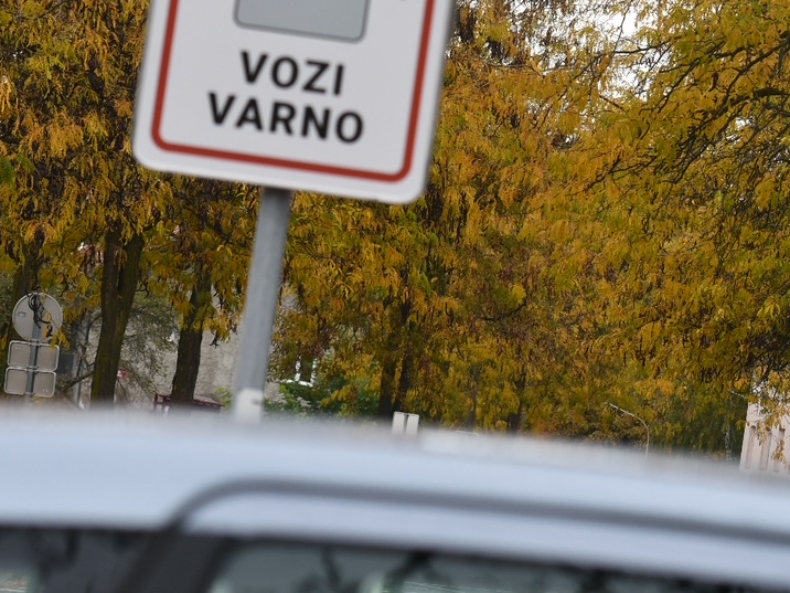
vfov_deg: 5.5
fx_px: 6162
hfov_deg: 7.3
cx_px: 594
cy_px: 163
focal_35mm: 270
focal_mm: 105
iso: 320
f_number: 5.6
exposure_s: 1/500
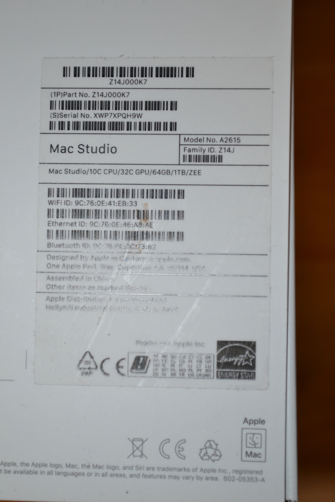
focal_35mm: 82
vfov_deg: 24.6
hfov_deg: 16.6
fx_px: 1151
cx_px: 168
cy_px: 251
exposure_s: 1/60
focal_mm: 55
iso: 280
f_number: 5.6
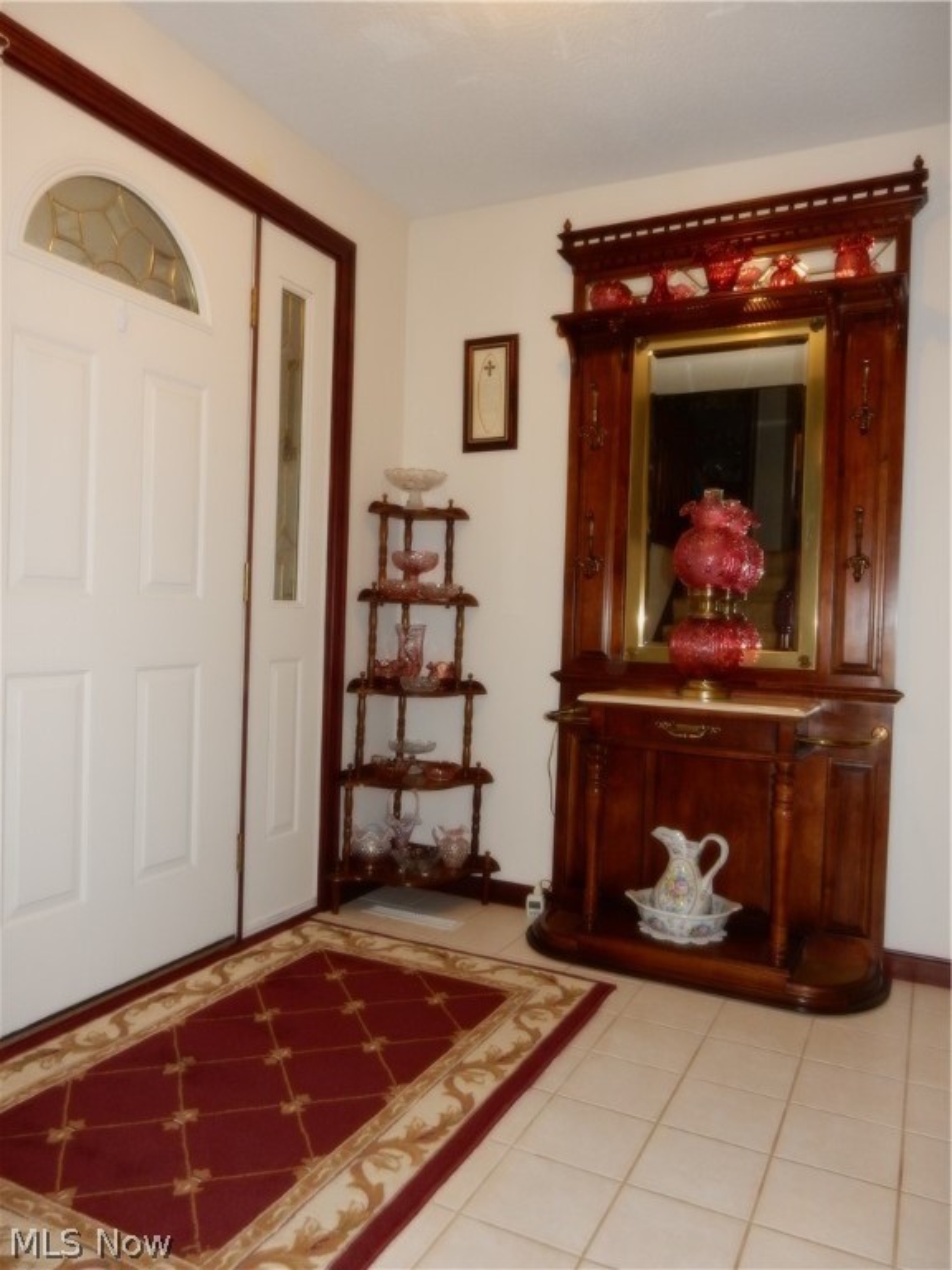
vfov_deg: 69.4
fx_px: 917
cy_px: 635
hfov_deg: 54.9
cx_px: 476
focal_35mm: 25
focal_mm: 4.5
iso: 220
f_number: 3.7
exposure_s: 1/30
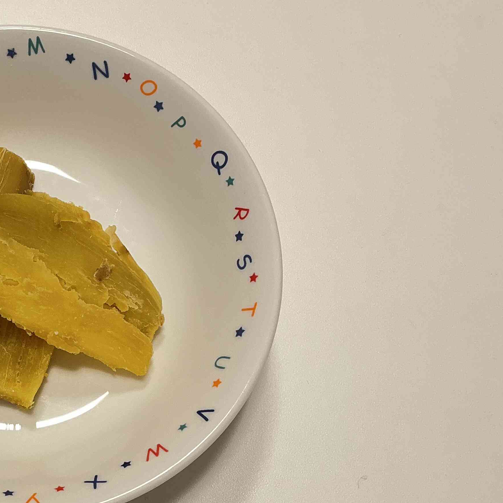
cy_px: 326
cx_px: 17
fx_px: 970
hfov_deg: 27.6
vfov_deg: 28.9
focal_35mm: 59
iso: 40
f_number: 1.8
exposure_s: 1/60
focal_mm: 3
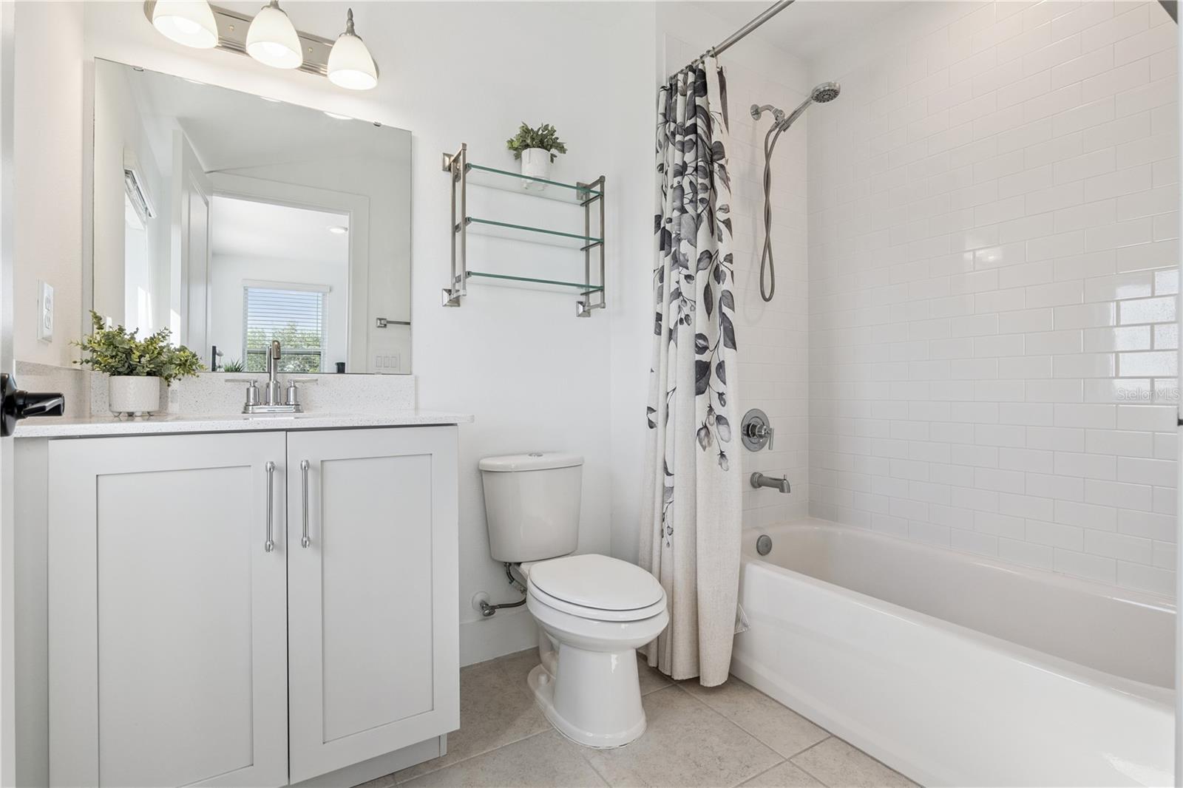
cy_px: 394
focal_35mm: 16
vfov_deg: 73.7
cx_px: 592
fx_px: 526
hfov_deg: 96.7
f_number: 10
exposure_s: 1/200
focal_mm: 16
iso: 800
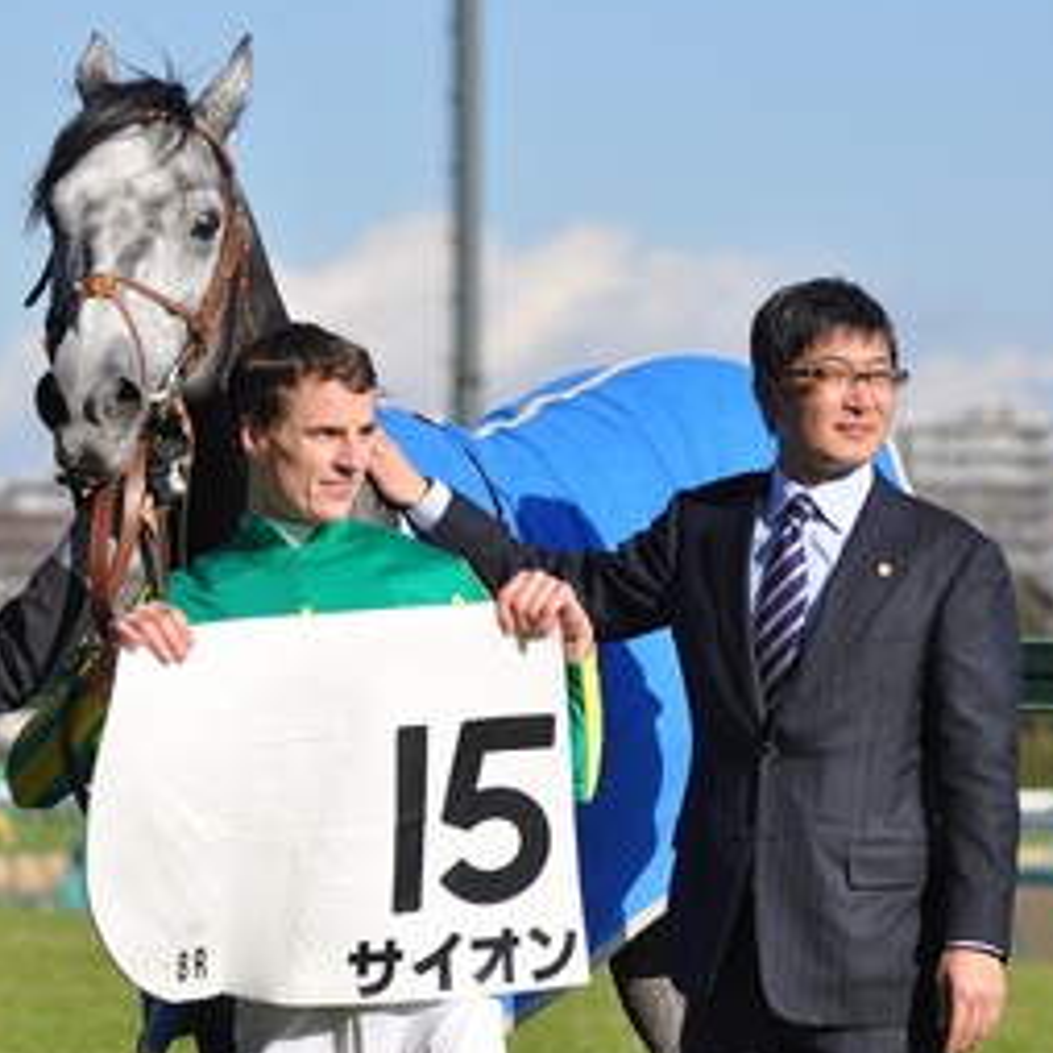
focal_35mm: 280
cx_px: 419
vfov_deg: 6.3
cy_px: 529
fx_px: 9636
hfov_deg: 6.3
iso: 320
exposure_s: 1/2000
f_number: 5.6
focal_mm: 140
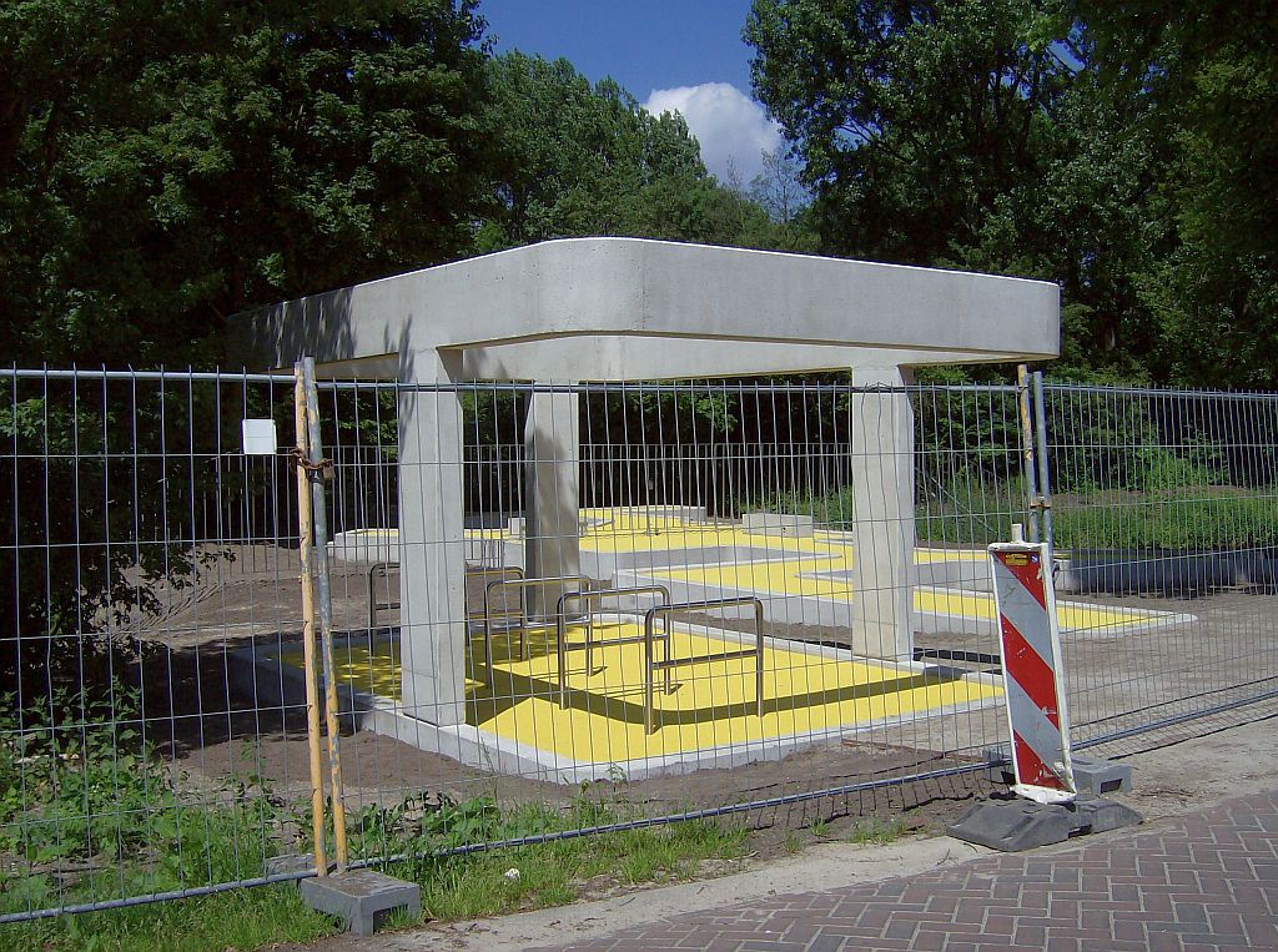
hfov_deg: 51.5
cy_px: 476
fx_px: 1326
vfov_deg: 39.5
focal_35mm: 36
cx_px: 639
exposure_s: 1/1285
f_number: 4.7
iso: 100
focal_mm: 6
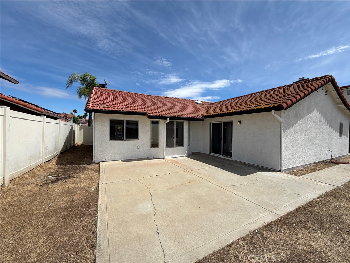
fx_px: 142
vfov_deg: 85.7
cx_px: 175
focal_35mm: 14
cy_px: 132
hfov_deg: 102.1
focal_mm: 2.22
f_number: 2.2
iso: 20
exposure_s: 1/1167
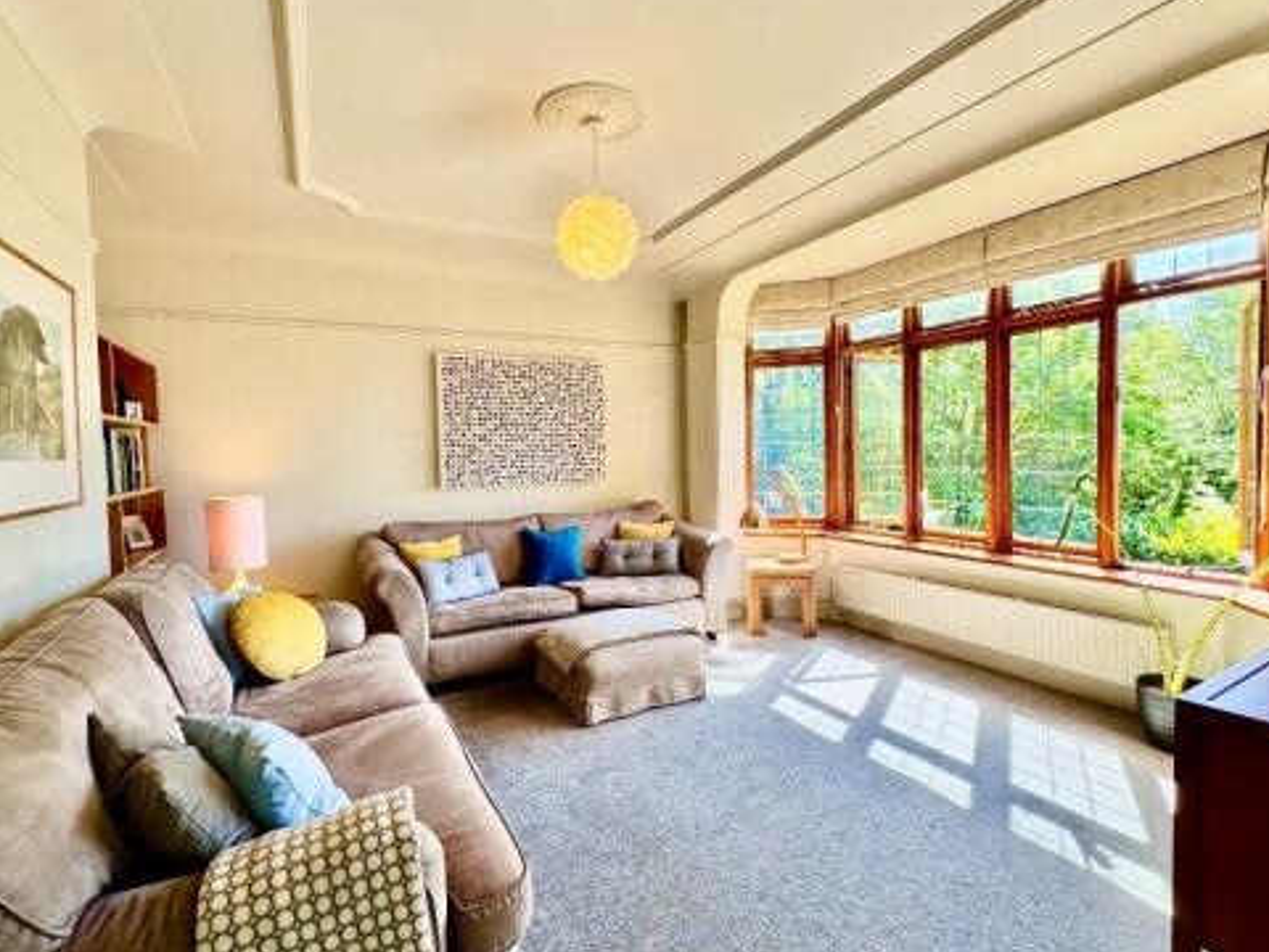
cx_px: 641
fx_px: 623
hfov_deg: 91.0
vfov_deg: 74.7
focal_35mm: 17
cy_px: 477
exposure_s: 1/103
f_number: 2.2
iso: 40
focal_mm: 2.22
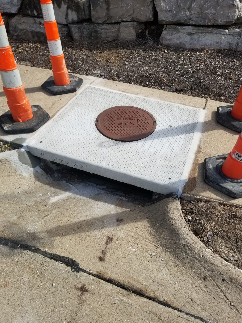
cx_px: 121
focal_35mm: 26
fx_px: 242
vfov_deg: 67.3
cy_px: 162
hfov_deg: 53.1
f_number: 1.7
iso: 50
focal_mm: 4.25
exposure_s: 1/2272
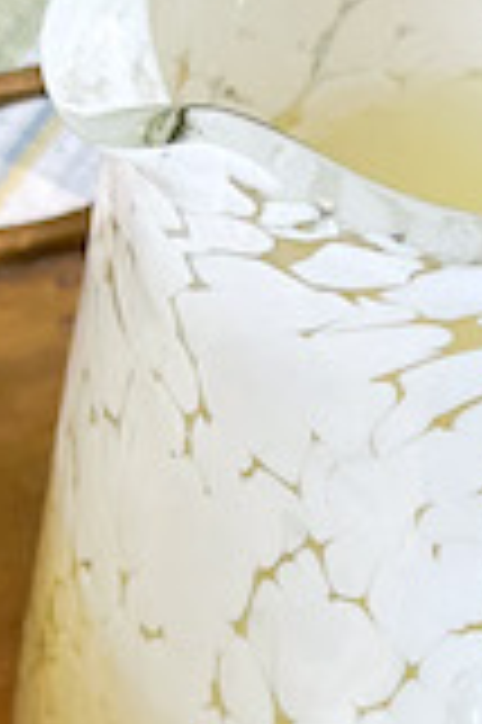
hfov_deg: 7.6
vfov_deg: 11.4
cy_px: 609
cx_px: 333
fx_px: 3602
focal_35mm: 179
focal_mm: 5.7
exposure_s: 1/120
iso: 100
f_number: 1.5
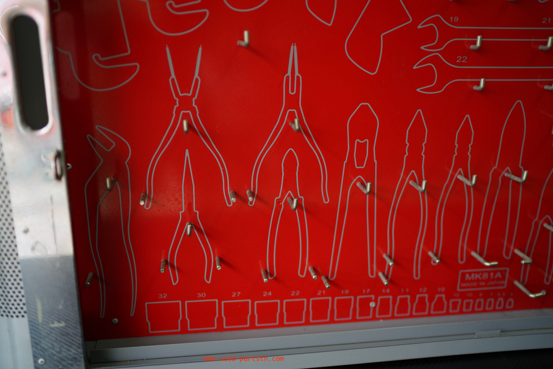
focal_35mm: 35
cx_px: 276
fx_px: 538
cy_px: 184
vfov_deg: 37.9
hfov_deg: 54.4
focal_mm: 35
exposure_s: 1/60
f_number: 1.6
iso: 100
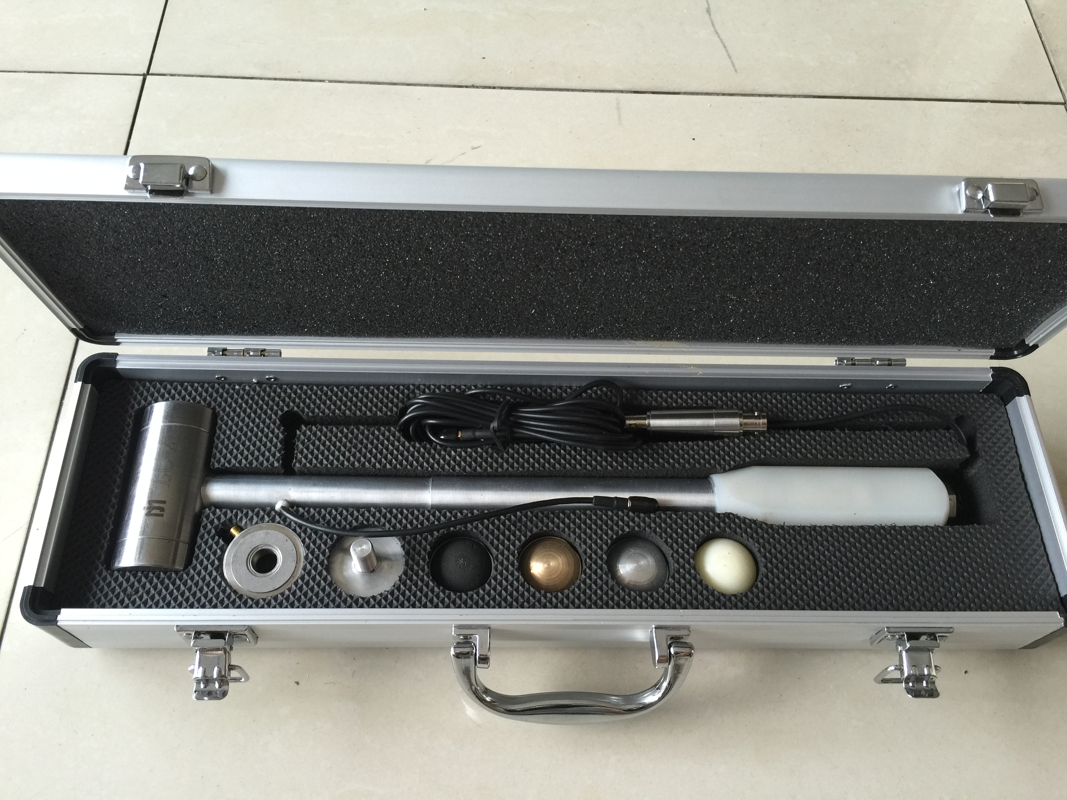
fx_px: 894
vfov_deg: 48.2
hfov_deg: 61.7
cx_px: 534
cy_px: 400
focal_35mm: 29
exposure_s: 1/33
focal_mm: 4.15
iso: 50
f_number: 2.2
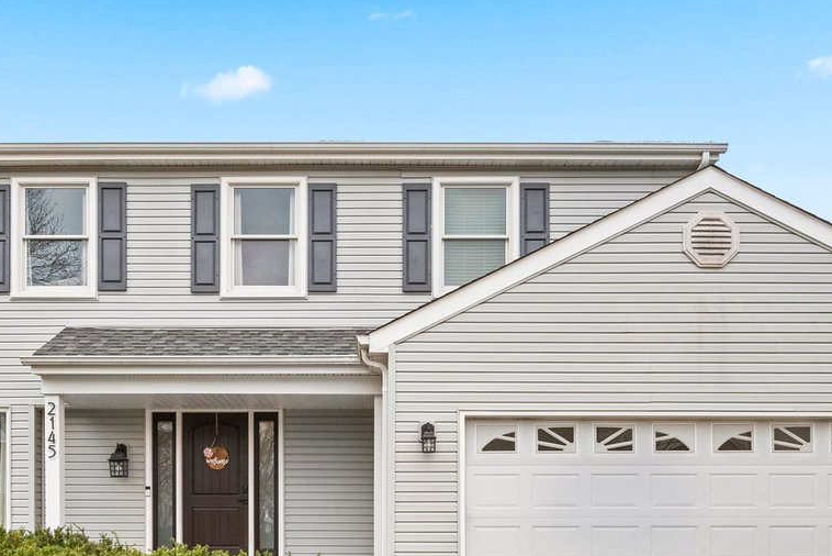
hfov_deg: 58.4
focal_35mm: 32
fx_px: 740
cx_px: 355
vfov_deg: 39.8
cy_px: 431
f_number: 11
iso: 640
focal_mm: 15
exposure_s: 1/400
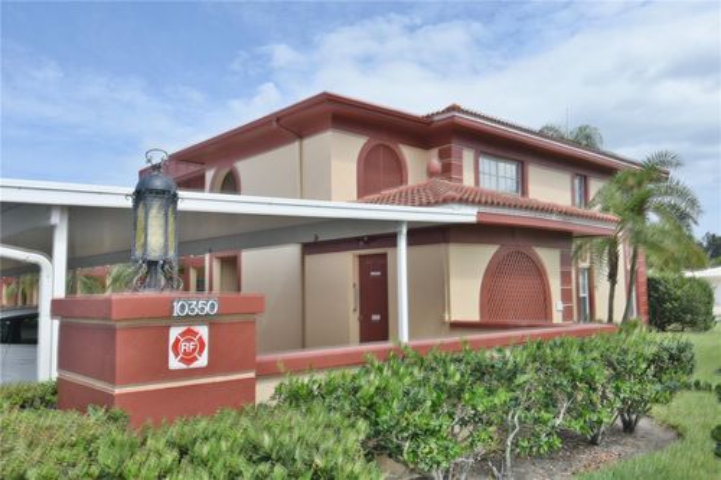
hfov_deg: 61.9
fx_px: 601
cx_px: 360
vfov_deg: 43.6
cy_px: 240
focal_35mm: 30
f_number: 9
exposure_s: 1/400
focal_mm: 20
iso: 400
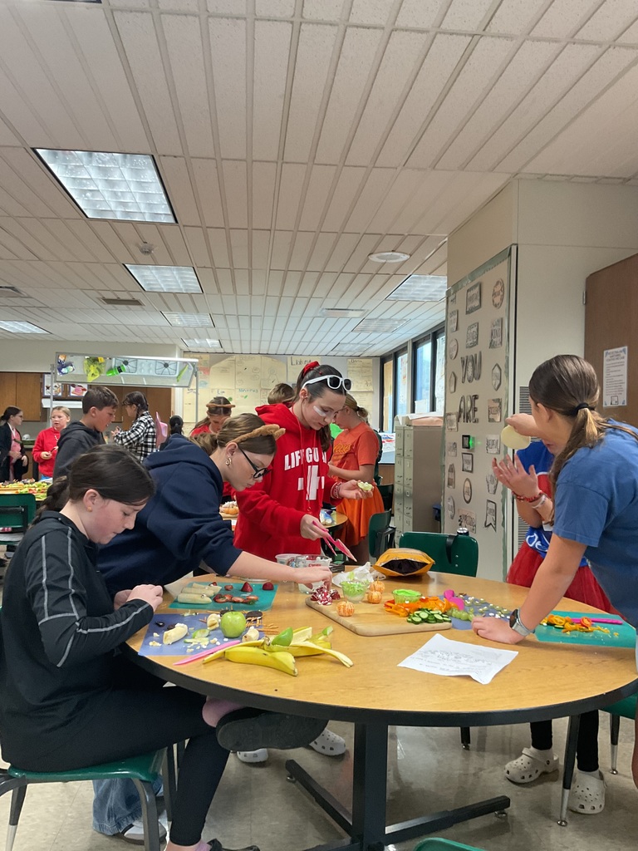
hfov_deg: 48.2
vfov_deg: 61.7
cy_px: 426
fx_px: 713
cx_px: 319
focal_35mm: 29
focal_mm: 3
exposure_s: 1/60
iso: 80
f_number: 1.8
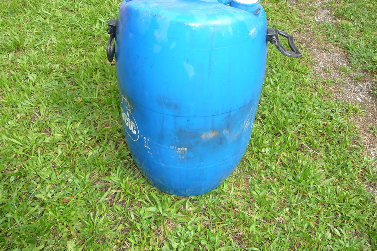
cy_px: 110
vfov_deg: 43.5
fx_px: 314
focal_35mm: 30
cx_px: 193
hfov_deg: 61.9
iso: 100
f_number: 3.3
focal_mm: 4.7
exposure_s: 1/320
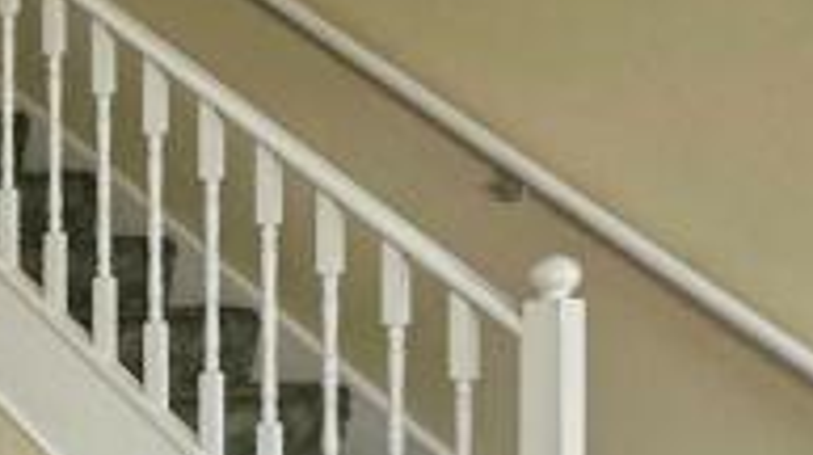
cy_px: 657
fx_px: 1744
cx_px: -859
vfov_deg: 14.0
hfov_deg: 17.6
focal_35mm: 81
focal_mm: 2.22
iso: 125
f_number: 2.2
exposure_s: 1/99
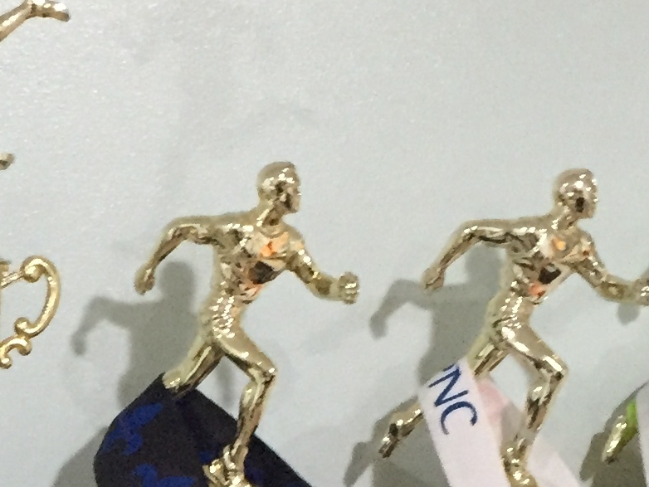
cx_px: -48
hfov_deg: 15.9
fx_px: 2269
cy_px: 713
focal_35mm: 121
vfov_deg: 11.8
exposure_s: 1/30
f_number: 2.2
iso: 200
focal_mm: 4.15
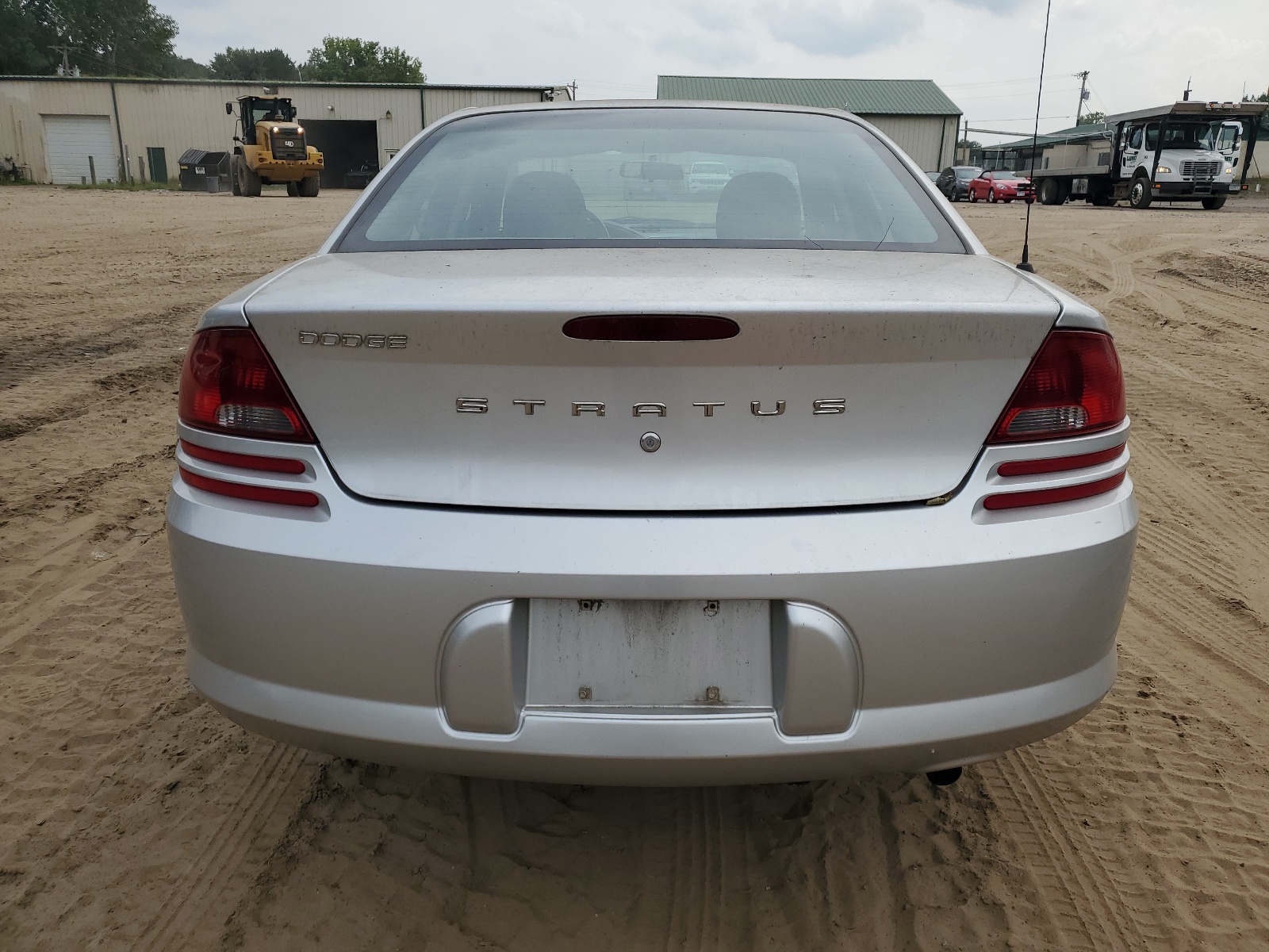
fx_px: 953
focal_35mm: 26
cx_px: 634
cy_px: 476
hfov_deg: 67.3
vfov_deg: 53.1
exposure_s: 1/3333
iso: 50
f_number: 1.5
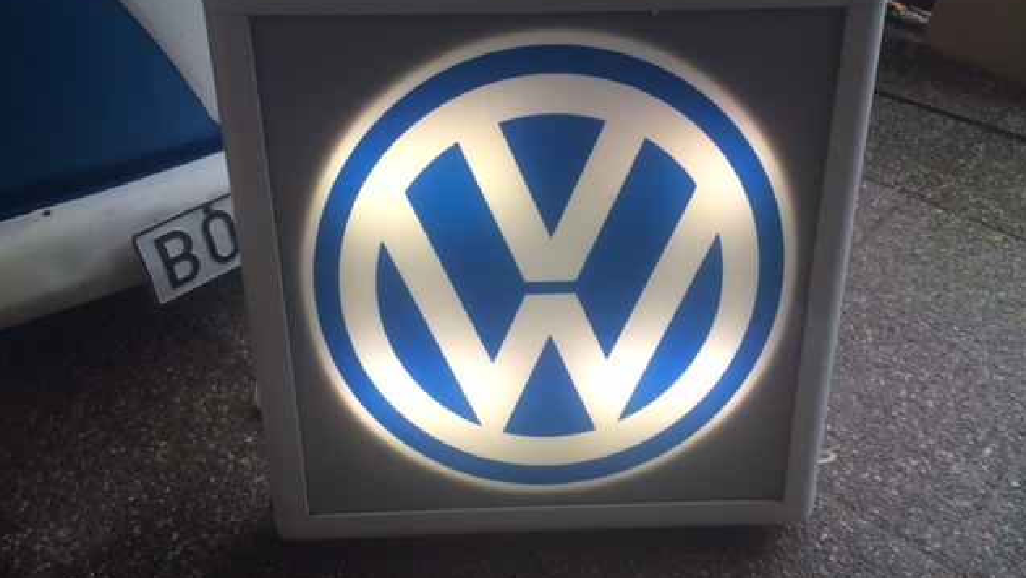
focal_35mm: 33
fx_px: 898
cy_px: 288
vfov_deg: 35.7
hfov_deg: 59.5
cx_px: 516
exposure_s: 1/120
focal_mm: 4.12
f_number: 2.2
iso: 50
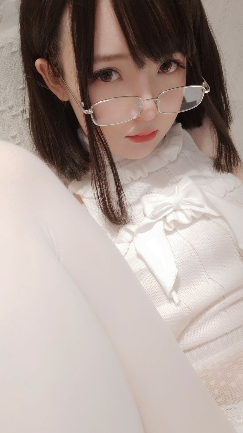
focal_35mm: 28
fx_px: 321
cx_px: 158
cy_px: 219
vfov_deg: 67.9
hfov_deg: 41.1
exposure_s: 1/35
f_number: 1.8
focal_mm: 4.36
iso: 100
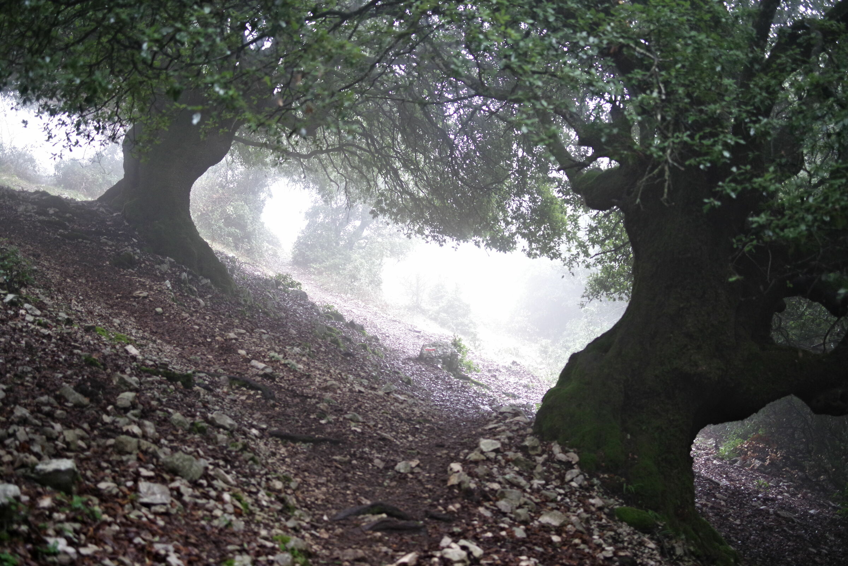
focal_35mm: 50
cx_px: 424
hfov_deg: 39.6
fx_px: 1178
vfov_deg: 27.0
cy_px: 283
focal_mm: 50
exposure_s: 1/30
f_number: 2.8
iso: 1600
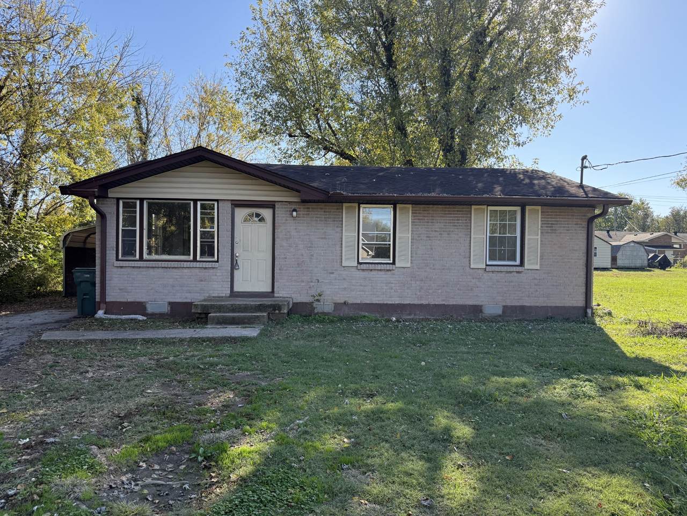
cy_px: 258
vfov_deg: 56.8
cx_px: 344
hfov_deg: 71.6
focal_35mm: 24
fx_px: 476
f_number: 1.78
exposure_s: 1/1174
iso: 100
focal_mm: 6.76
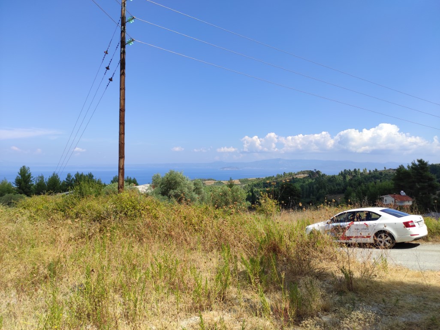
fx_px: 318
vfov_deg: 54.8
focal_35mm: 25
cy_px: 165
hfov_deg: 69.4
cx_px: 220
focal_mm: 5.43
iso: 100
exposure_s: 1/1449
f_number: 1.89
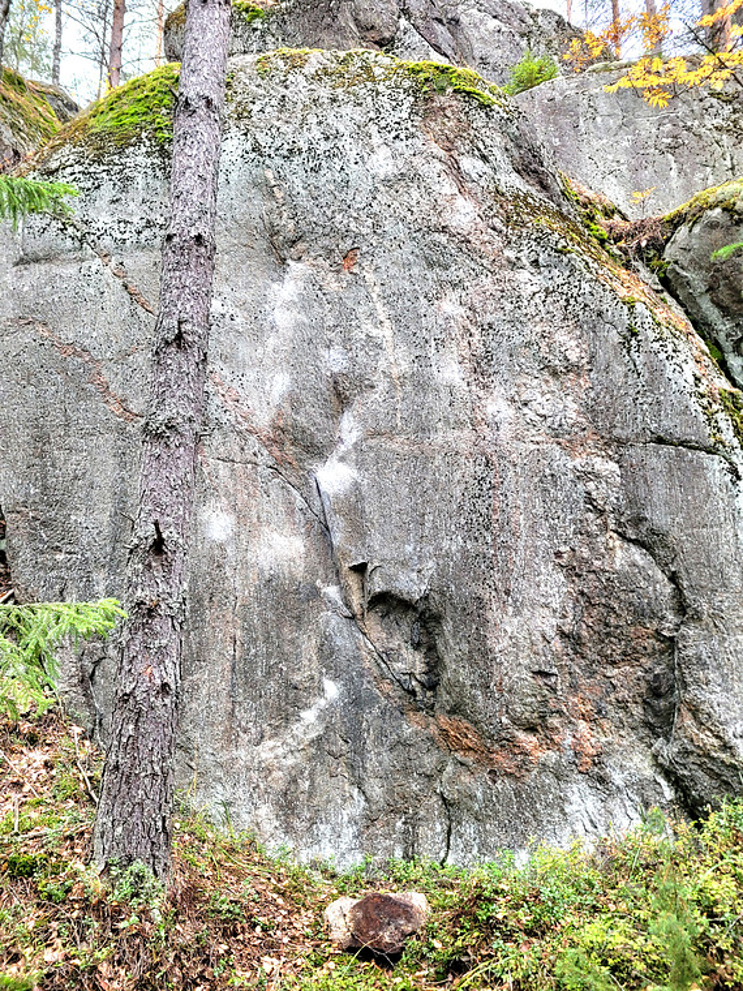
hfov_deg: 53.1
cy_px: 496
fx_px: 744
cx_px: 372
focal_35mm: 26
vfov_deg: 67.3
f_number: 1.8
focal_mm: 5.4
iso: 200
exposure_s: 1/50
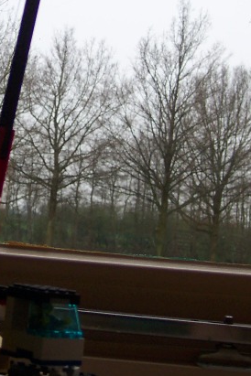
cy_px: 124
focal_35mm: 74
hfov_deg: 18.2
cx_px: 42
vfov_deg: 27.2
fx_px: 774
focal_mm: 8
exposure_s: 1/250
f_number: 2.8
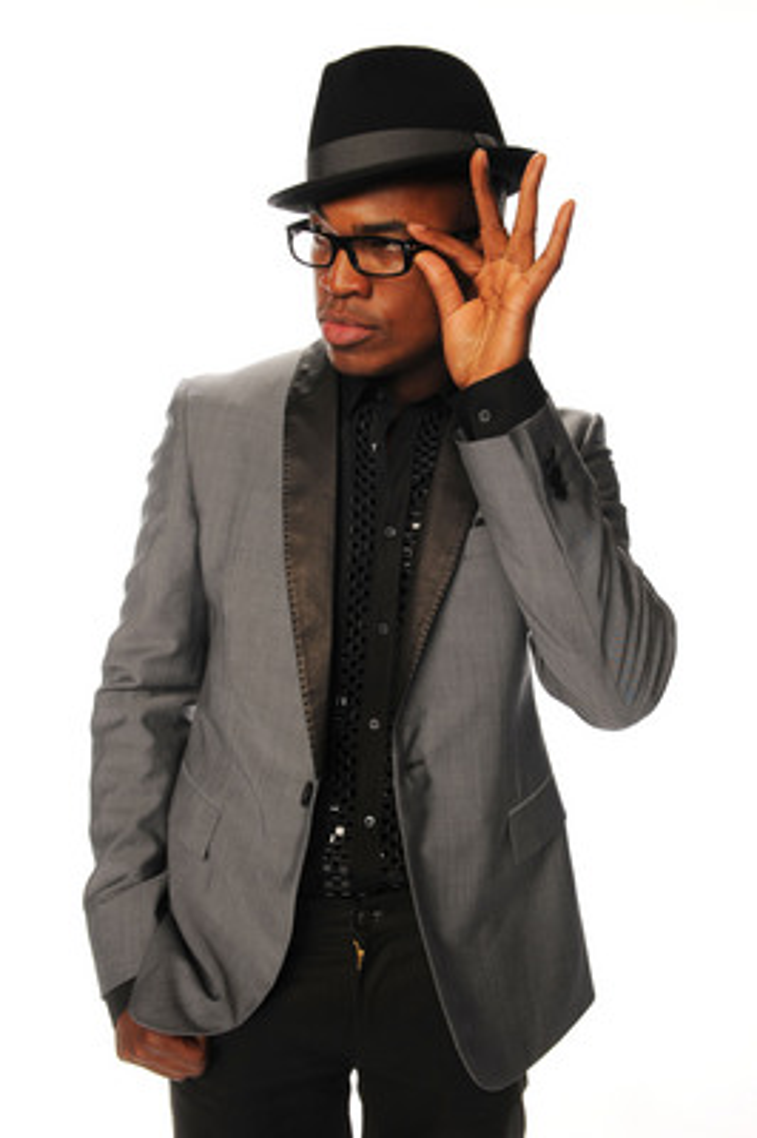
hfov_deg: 44.9
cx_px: 378
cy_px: 569
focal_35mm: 29
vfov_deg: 63.7
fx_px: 916
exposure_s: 1/200
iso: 200
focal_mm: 29
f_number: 6.3
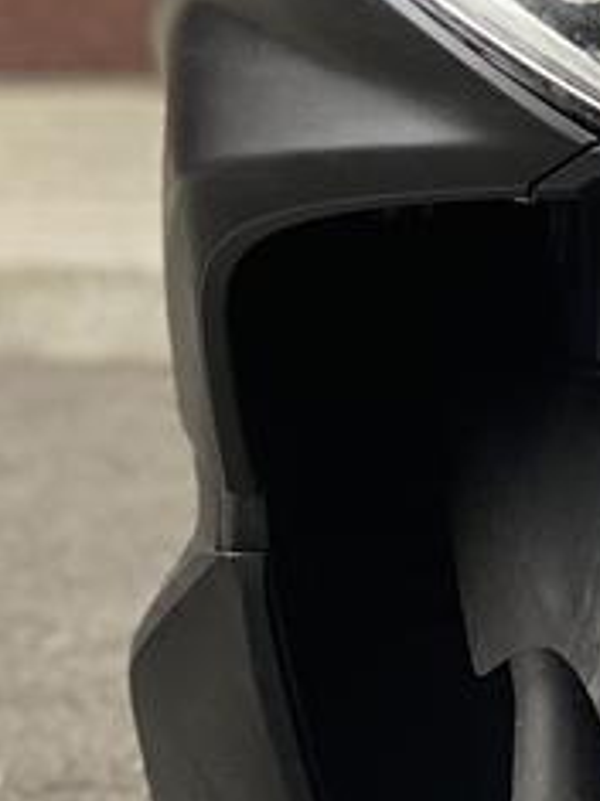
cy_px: -147
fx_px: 6546
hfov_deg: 5.2
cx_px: 815
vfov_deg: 7.0
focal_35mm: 283
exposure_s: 1/122
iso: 40
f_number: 2
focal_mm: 6
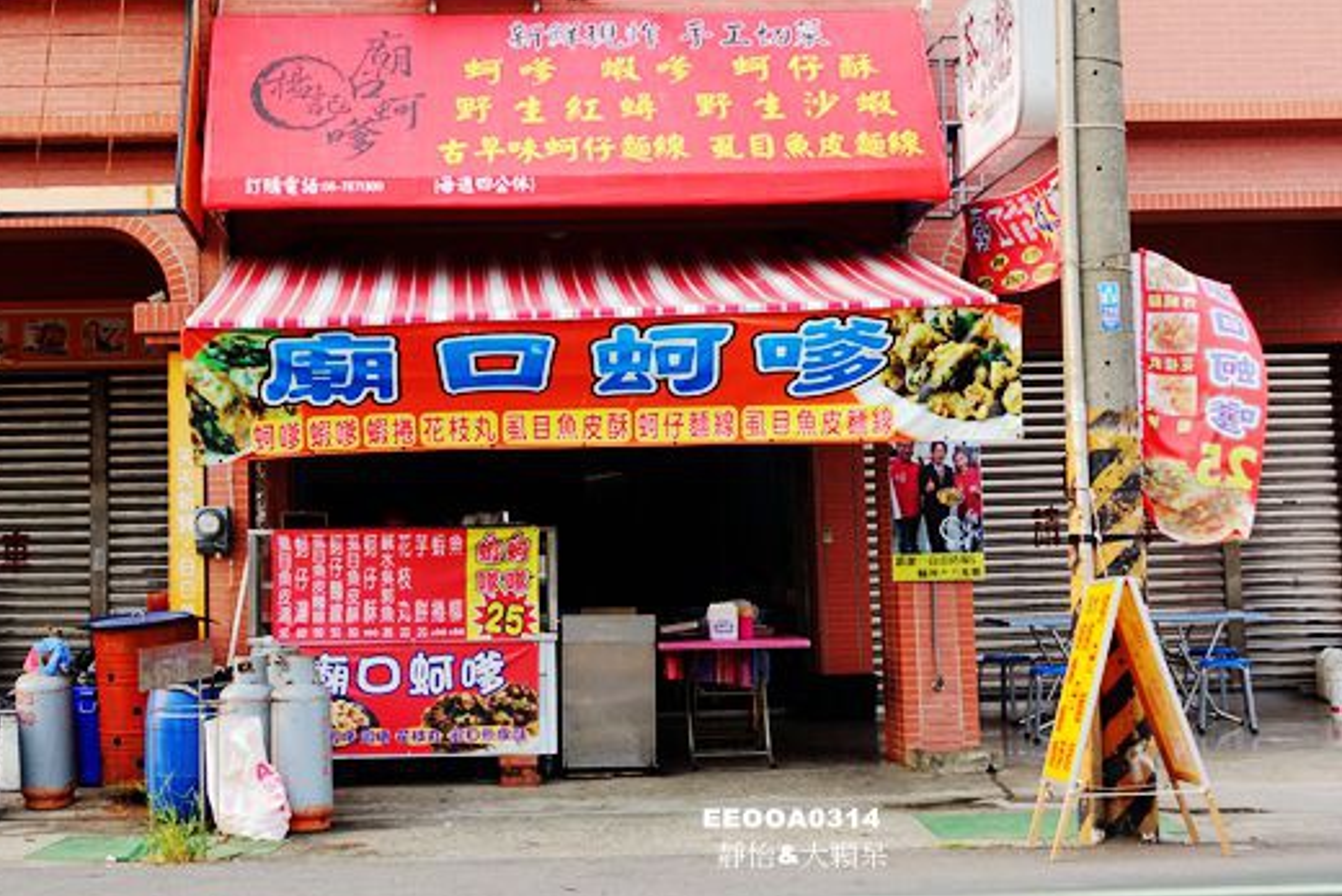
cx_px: 614
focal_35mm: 60
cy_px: 340
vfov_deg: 22.6
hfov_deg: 33.4
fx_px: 2237
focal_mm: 17.49
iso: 125
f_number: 4
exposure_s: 1/160
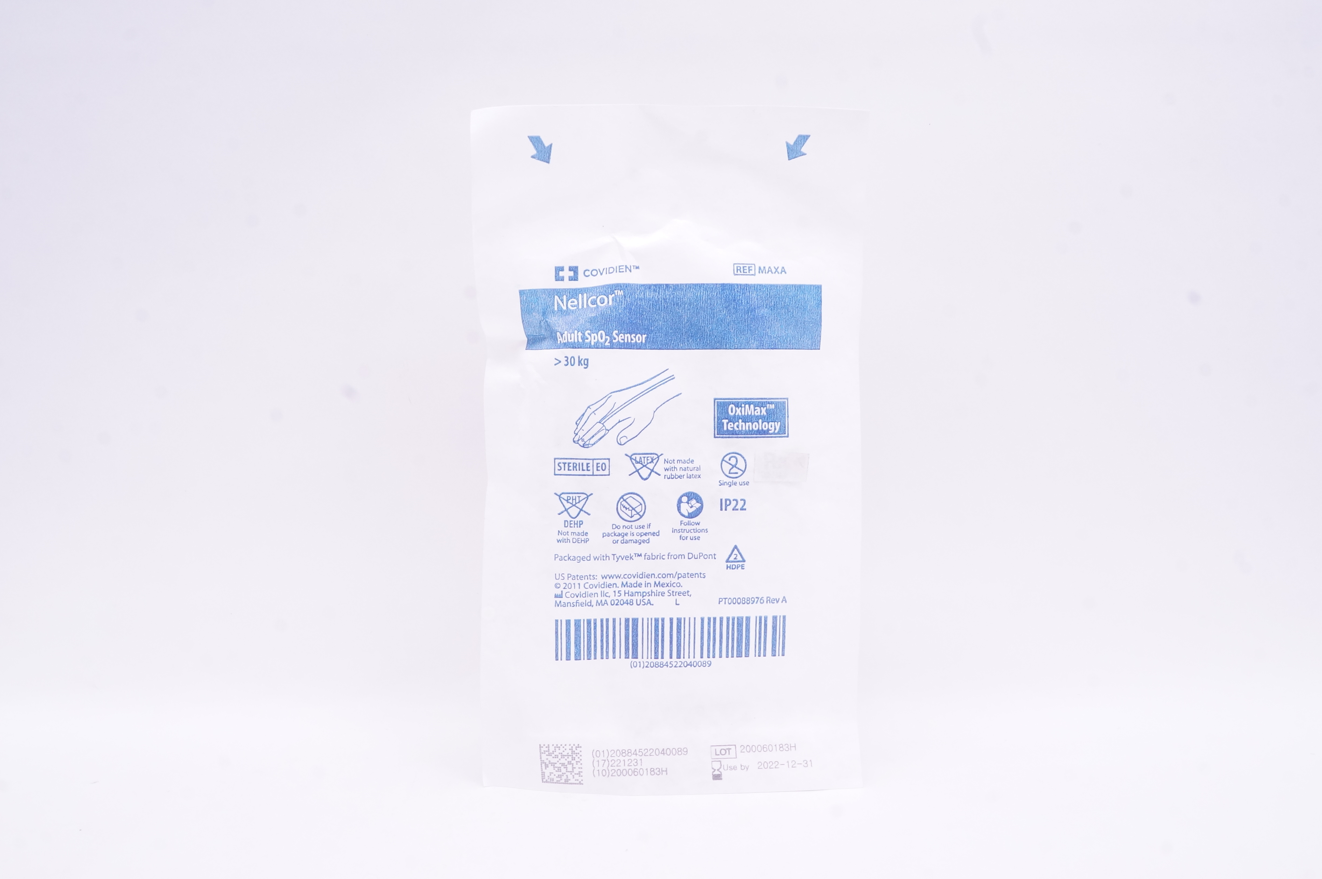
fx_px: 1156
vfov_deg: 41.6
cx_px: 661
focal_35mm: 32
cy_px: 440
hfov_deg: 59.5
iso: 800
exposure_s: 1/15
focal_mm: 21
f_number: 16
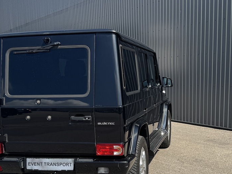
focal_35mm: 52
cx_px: 132
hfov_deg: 36.8
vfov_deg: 27.6
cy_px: 133
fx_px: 349
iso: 80
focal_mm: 6.76
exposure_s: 1/4950
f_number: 1.78
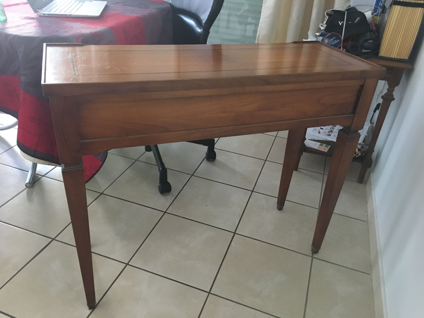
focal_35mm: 29
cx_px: 212
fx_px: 355
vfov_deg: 48.2
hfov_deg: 61.7
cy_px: 159
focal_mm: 4.15
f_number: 2.2
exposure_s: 1/17
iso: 250
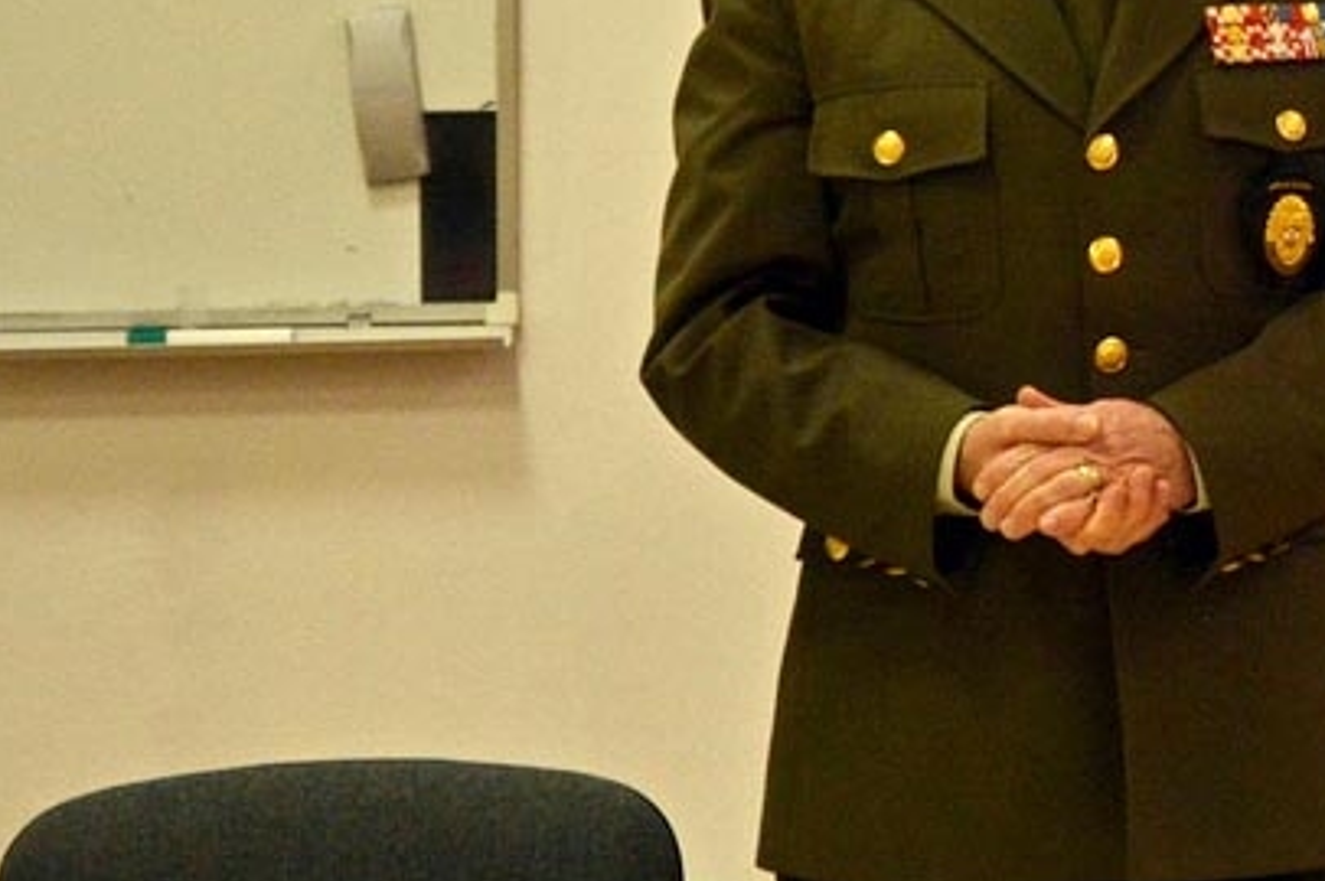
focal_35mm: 213
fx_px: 7833
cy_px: 20
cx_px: 1553
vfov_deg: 6.4
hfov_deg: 9.5
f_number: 4.8
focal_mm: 48
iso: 560
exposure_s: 1/60
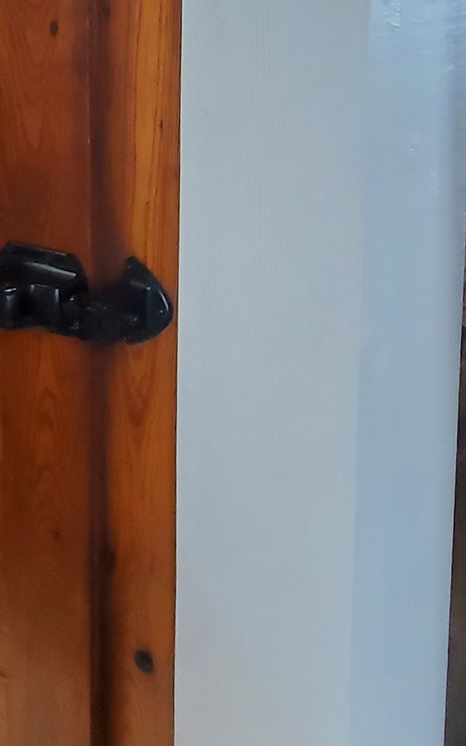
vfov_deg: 37.7
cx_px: 8
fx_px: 1016
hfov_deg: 24.7
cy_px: 78
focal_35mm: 50
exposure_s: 1/39
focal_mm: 1.8
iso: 500
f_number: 2.2
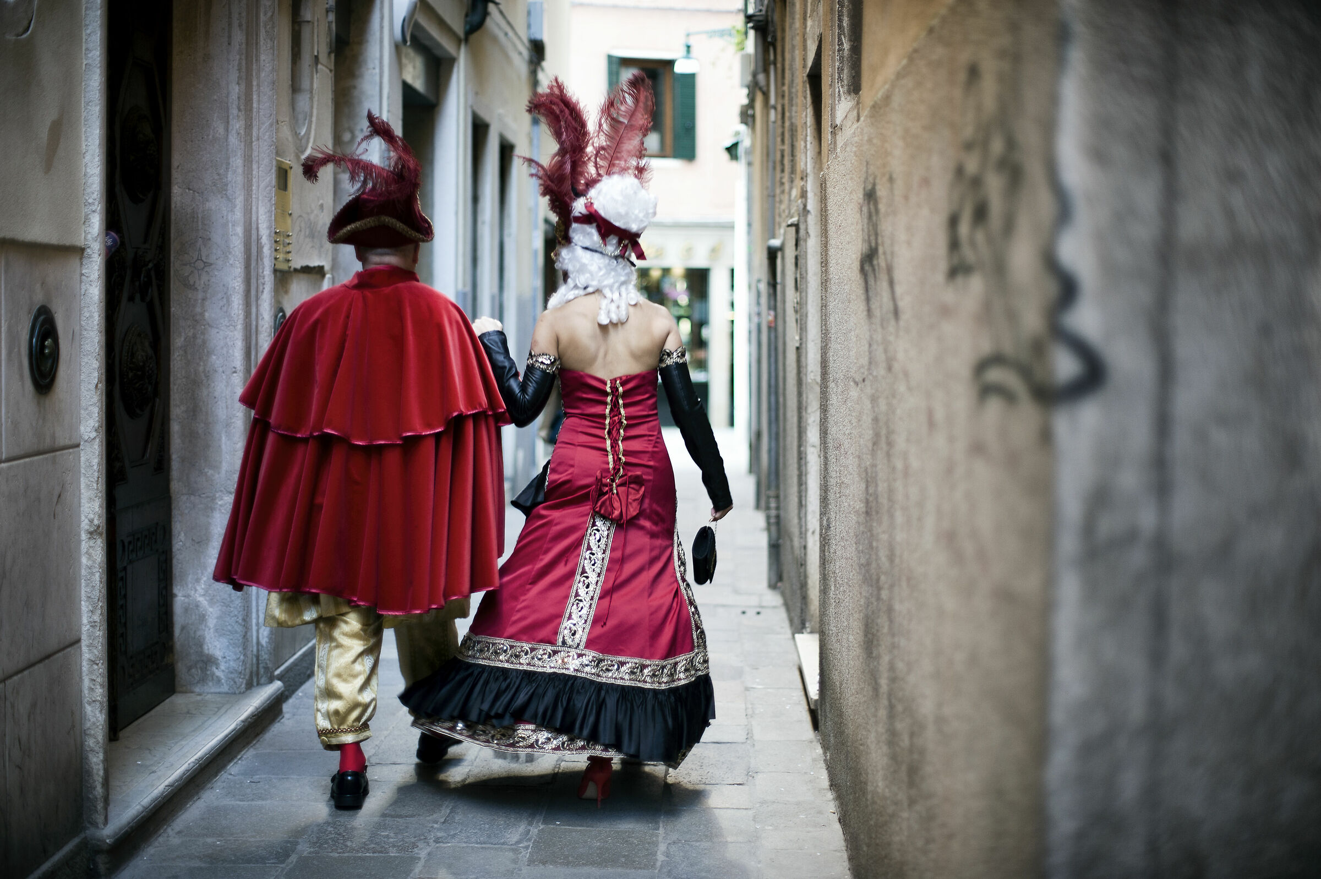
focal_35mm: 50
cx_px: 660
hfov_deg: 39.6
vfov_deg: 27.0
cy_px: 440
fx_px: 1834
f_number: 1.4
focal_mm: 50
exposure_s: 1/125
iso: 200
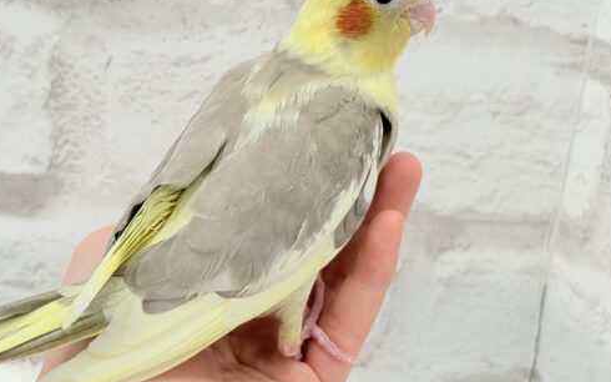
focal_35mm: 72
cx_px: 271
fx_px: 1199
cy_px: 172
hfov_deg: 28.6
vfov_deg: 18.1
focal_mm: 5.96
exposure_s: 1/50
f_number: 1.6
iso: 40
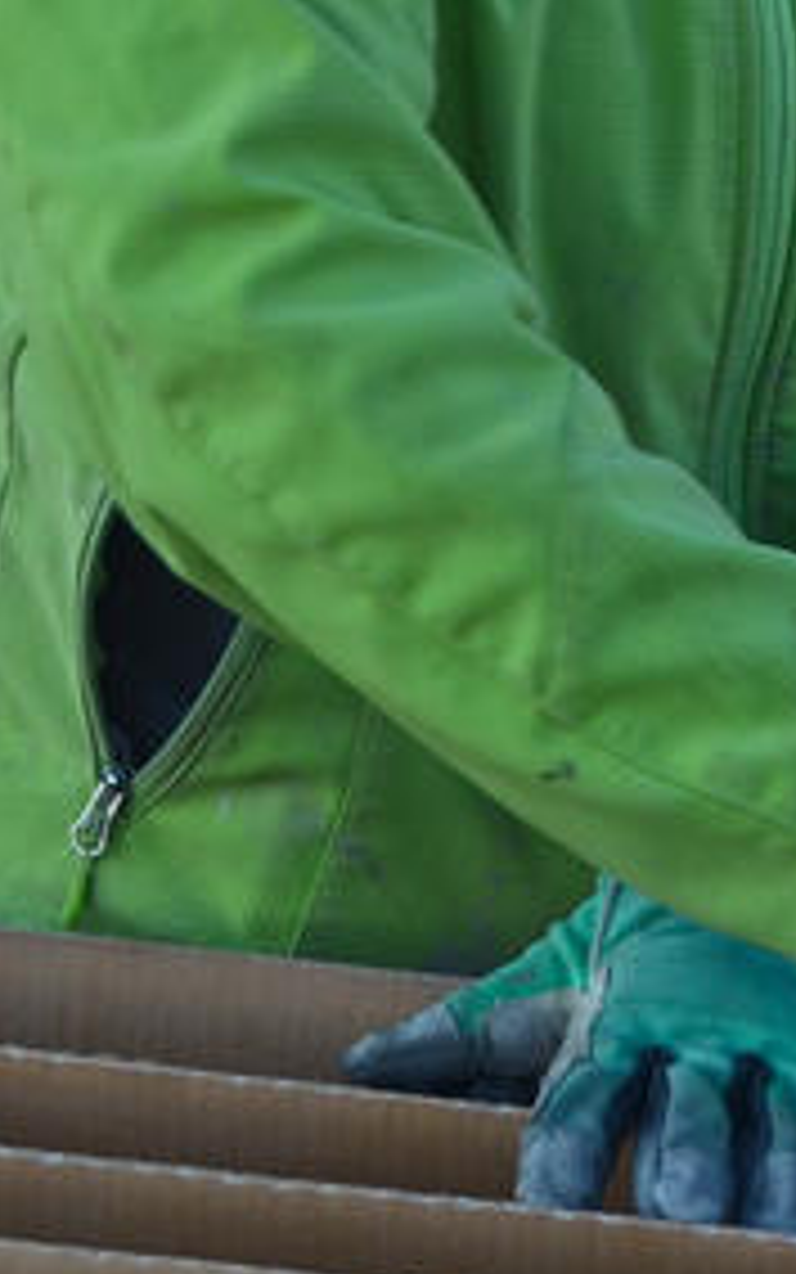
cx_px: 1097
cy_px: 171
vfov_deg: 10.9
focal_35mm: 191
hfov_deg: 6.8
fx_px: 6626
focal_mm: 30
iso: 200
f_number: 6.3
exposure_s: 1/160
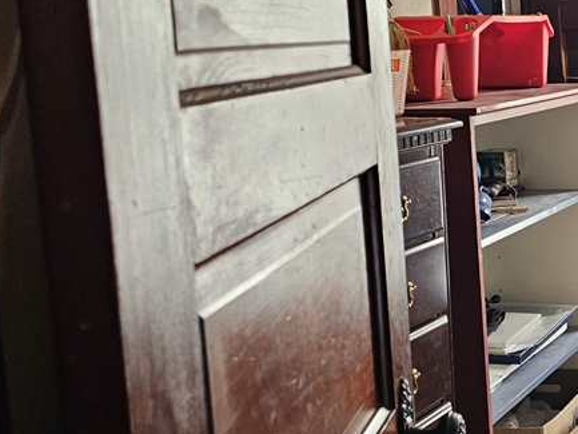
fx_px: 1136
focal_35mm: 68
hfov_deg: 24.5
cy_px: 163
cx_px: 772
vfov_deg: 21.6
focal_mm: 6.3
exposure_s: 1/75.9
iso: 100
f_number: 1.7
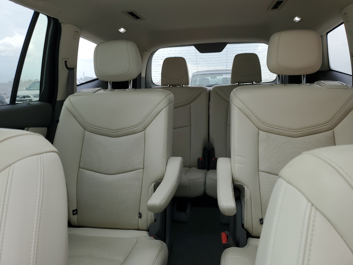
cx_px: 176
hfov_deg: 67.3
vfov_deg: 53.1
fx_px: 265
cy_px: 132
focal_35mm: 26
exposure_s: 1/169
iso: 50
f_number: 1.5
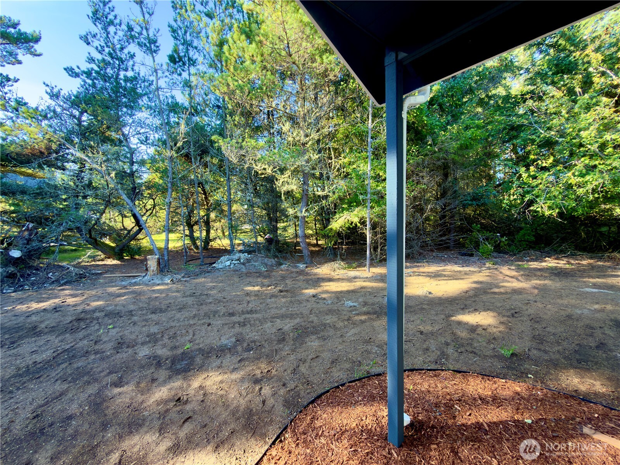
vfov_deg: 85.7
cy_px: 232
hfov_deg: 102.1
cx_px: 310
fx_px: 251
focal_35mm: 14
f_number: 2.2
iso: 50
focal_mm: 2.22
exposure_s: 1/75
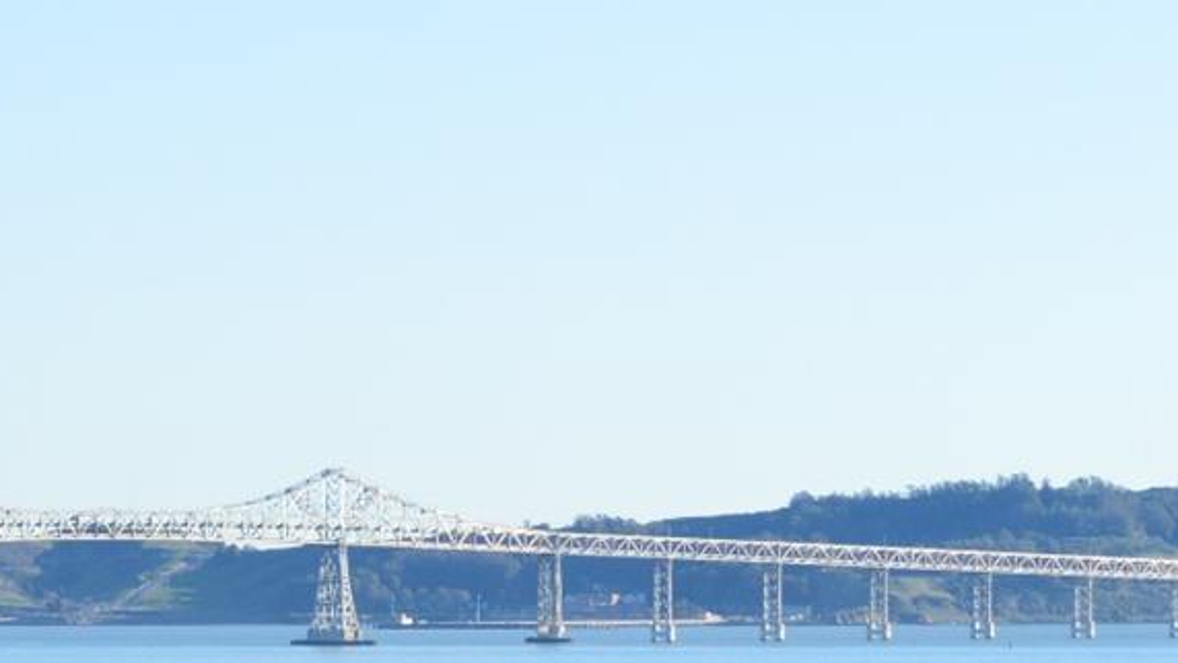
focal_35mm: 226
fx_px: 7072
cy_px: 726
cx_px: 929
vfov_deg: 5.4
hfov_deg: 9.5
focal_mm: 55
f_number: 11
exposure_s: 1/400
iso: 400
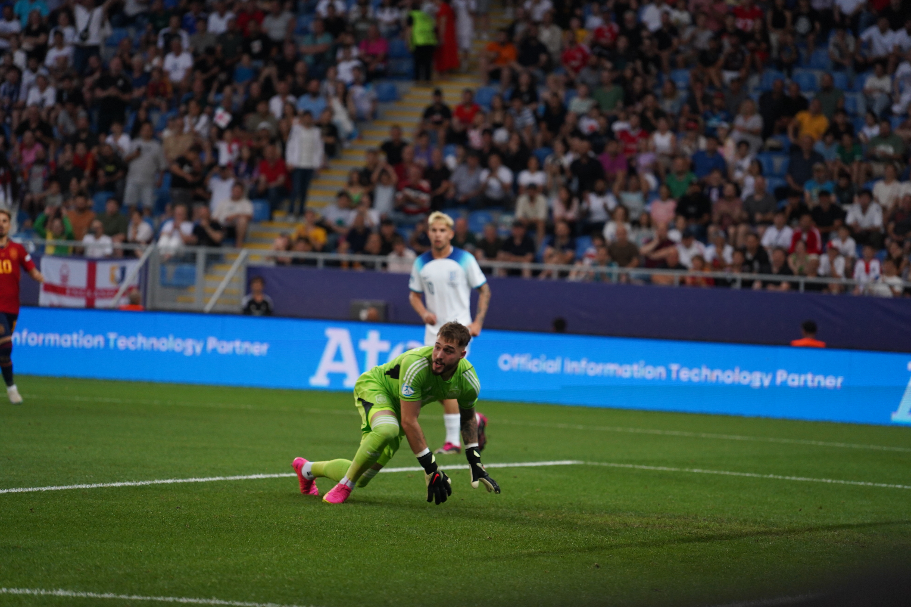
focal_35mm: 200
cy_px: 304
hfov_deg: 10.3
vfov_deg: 6.9
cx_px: 456
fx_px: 5061
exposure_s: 1/1000
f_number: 4
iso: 2000
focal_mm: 200
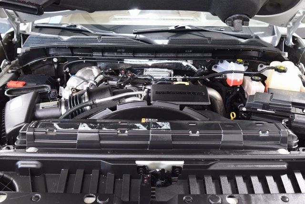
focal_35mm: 36
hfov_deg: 53.1
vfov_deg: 36.9
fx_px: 305
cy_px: 102
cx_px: 152
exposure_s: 1/15
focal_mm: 24
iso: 1600
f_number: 4
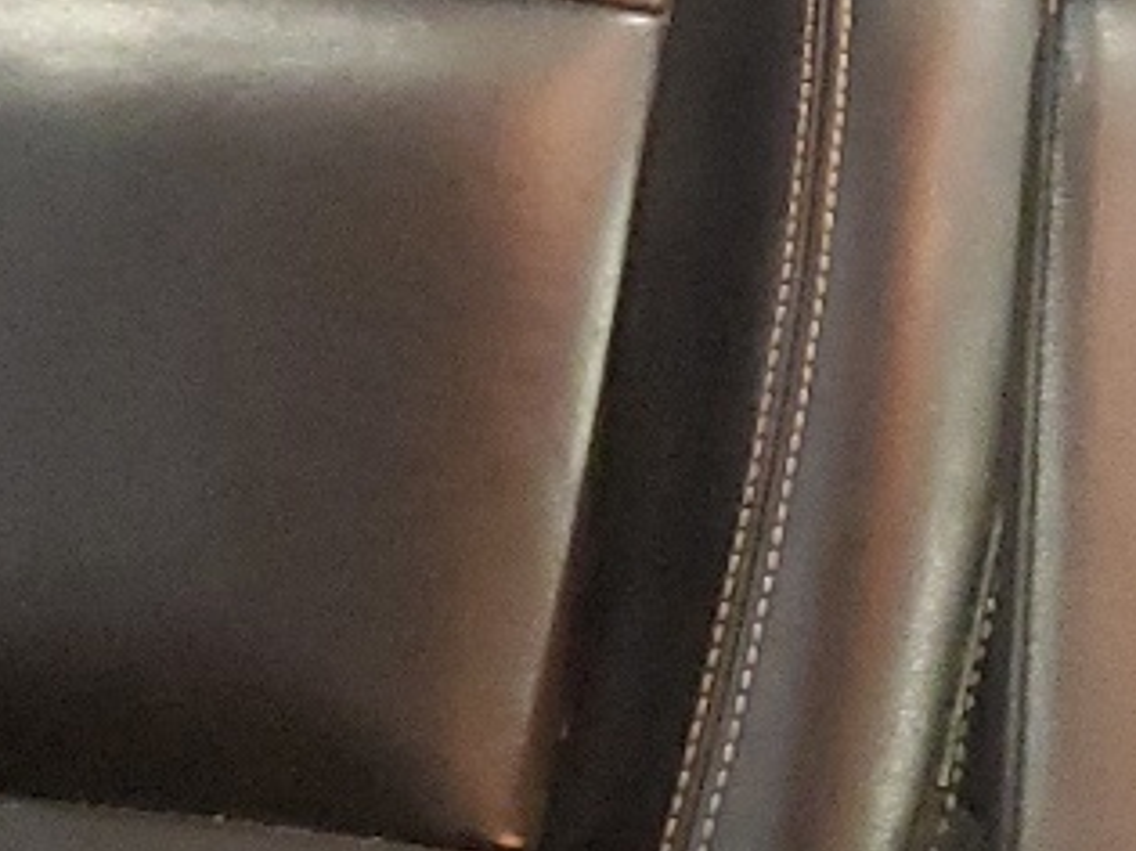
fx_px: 4330
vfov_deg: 9.9
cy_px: -1190
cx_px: 1277
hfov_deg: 14.6
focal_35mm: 132
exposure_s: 1/15
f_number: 1.5
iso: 462
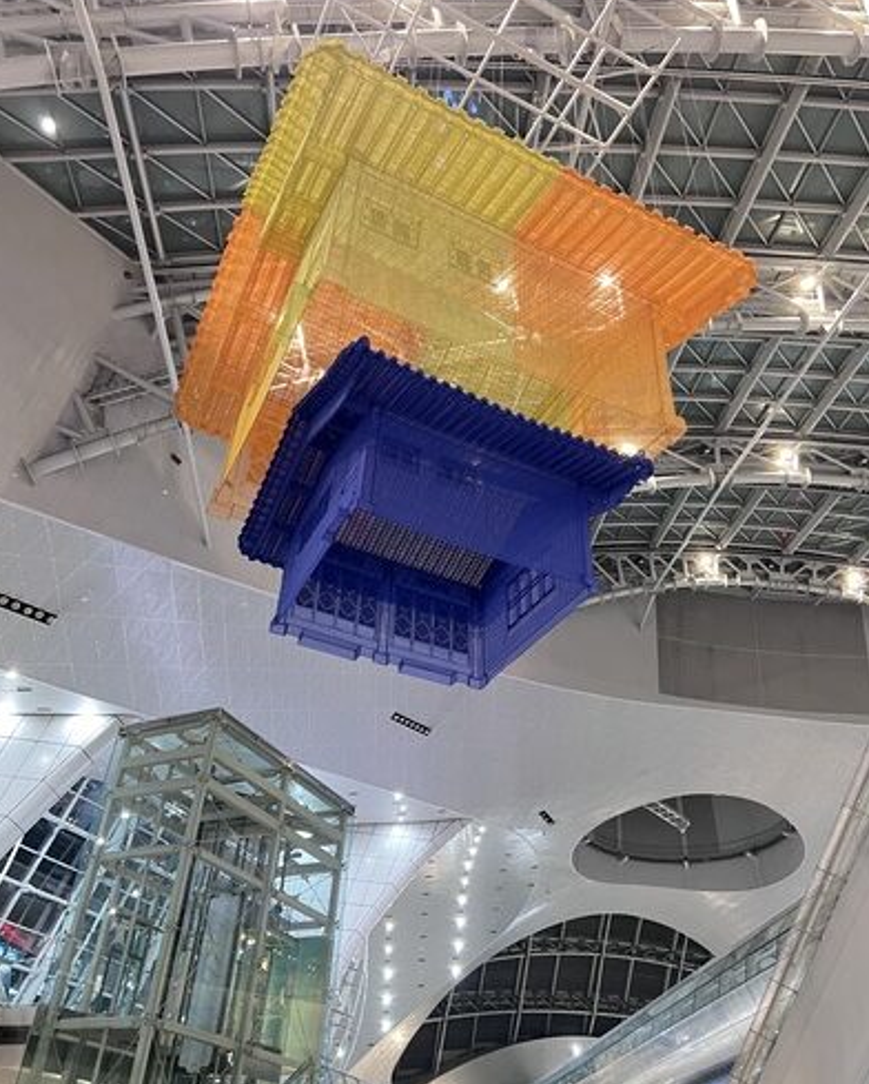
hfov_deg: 51.6
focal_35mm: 28
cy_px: 530
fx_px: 899
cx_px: 433
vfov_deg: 62.2
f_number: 1.5
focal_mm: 5.7
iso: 640
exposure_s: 1/30
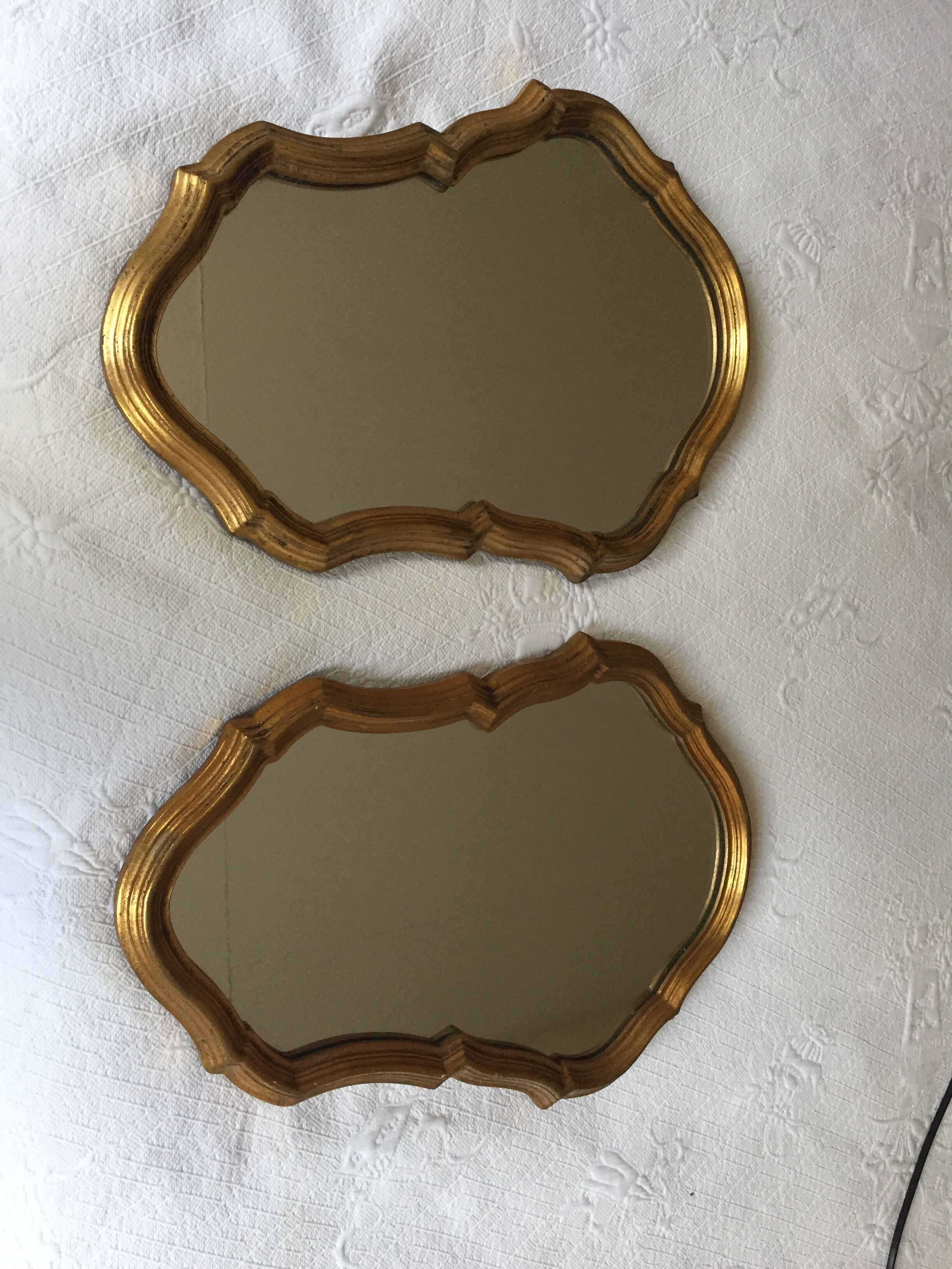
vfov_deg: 61.7
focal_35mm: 29
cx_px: 476
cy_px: 634
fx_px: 1063
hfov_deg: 48.2
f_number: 2.2
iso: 64
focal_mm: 4.15
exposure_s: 1/33
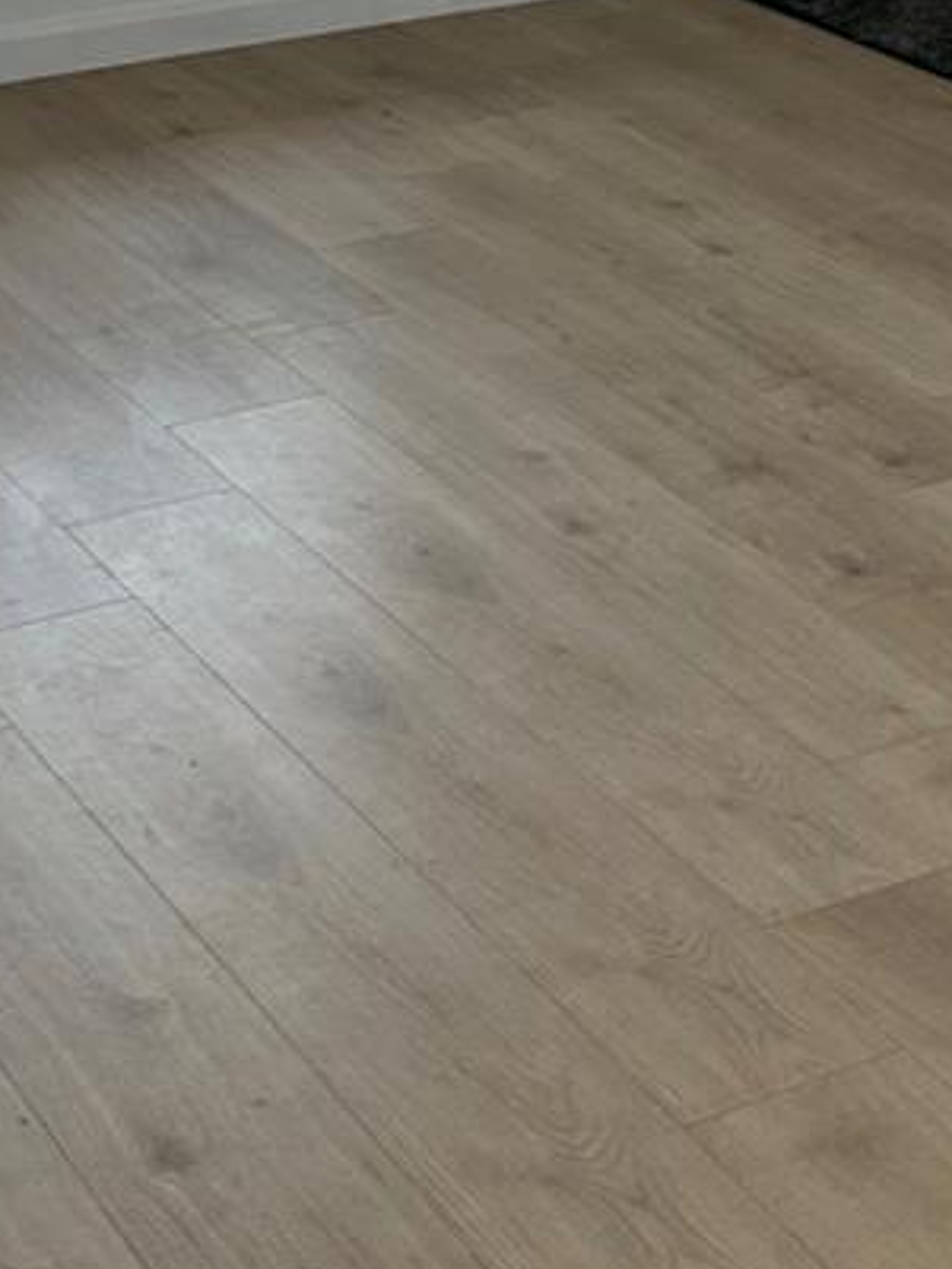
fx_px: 3300
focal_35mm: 90
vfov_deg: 21.2
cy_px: 63
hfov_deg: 16.3
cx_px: 741
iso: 160
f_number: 1.78
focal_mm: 6.86
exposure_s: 1/60
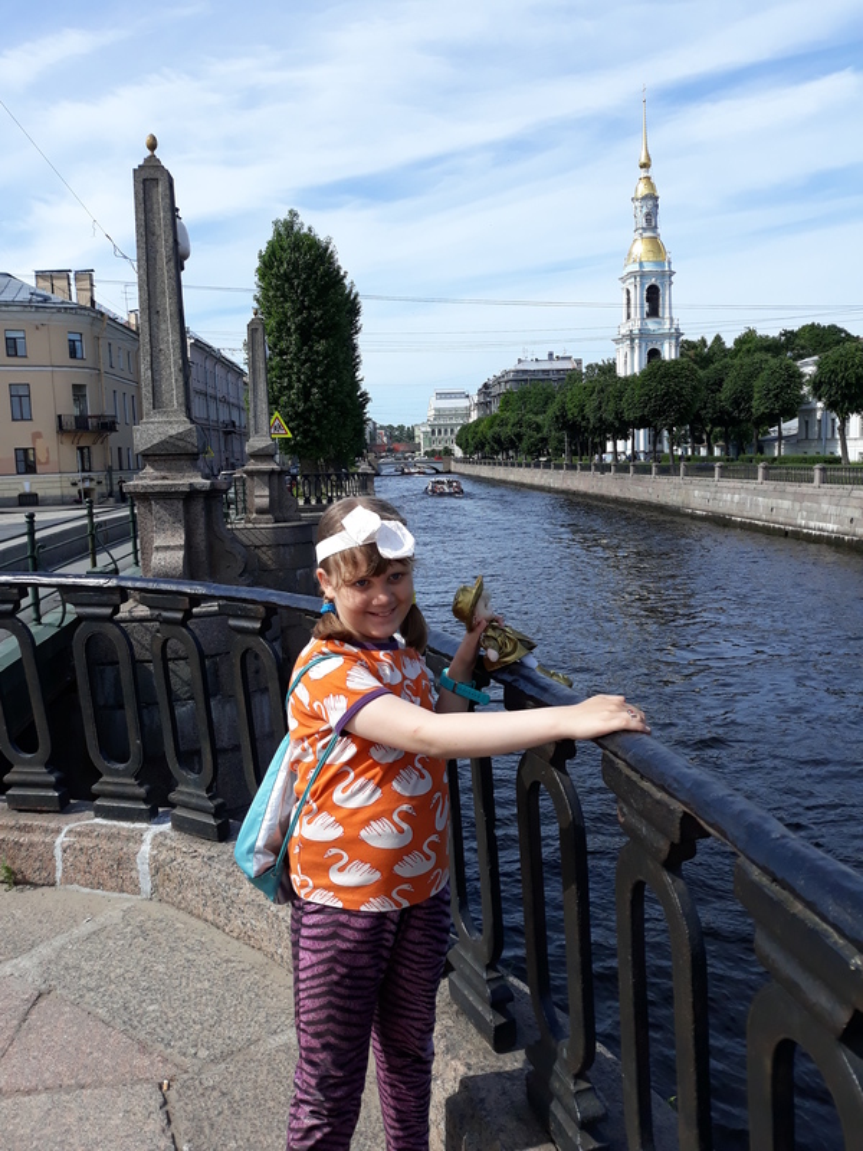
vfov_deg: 65.3
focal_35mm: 27
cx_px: 432
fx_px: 898
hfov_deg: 51.4
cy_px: 576
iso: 40
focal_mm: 3.71
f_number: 1.7
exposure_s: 1/1335
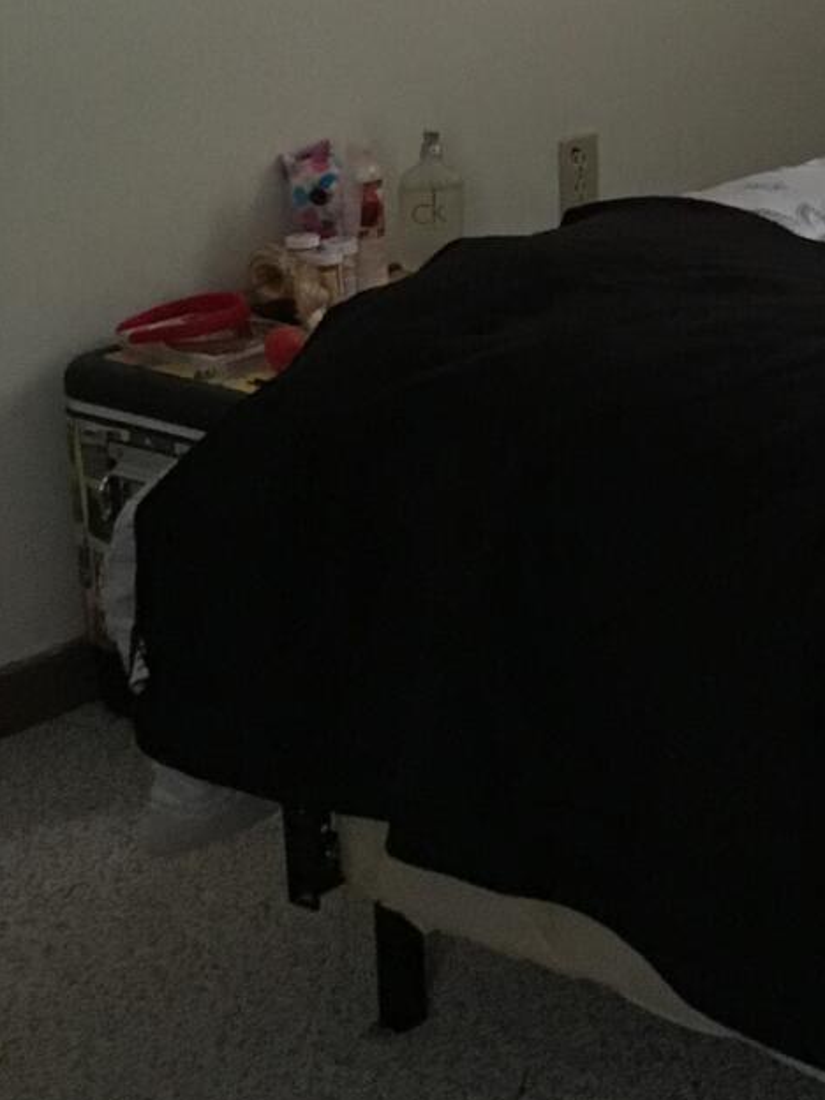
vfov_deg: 20.4
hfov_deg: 15.1
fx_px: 2955
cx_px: 1107
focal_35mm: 93
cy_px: 11
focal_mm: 4.15
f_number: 2.2
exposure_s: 1/30
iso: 250
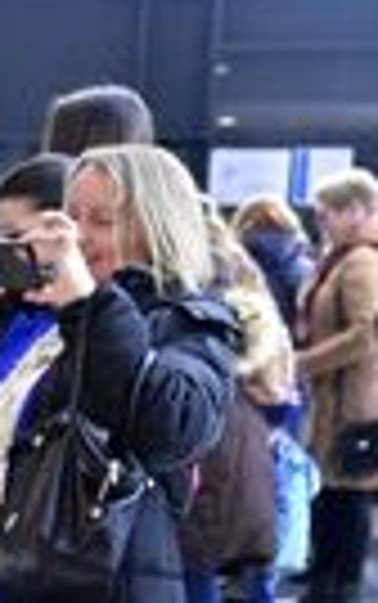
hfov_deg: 9.9
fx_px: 1974
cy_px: 648
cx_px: -441
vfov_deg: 16.9
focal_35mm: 120
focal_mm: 35
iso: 5000
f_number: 4
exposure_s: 1/500
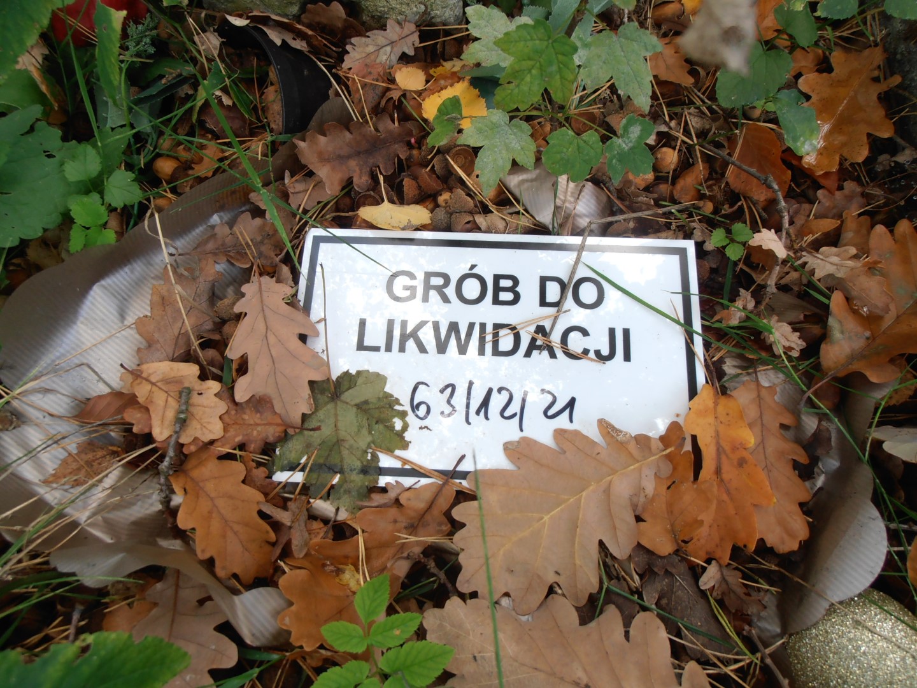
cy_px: 344
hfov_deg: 71.6
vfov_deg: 56.8
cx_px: 458
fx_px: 636
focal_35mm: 24
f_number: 3
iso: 80
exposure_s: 1/50
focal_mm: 4.2
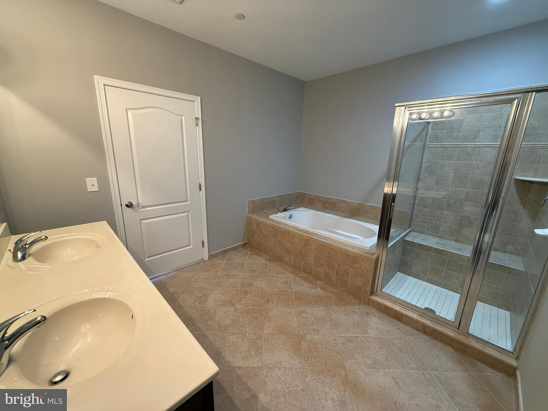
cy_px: 206
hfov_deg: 102.1
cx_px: 274
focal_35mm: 14
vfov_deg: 85.7
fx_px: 222
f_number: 2.2
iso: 500
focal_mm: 2.22
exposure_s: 1/120
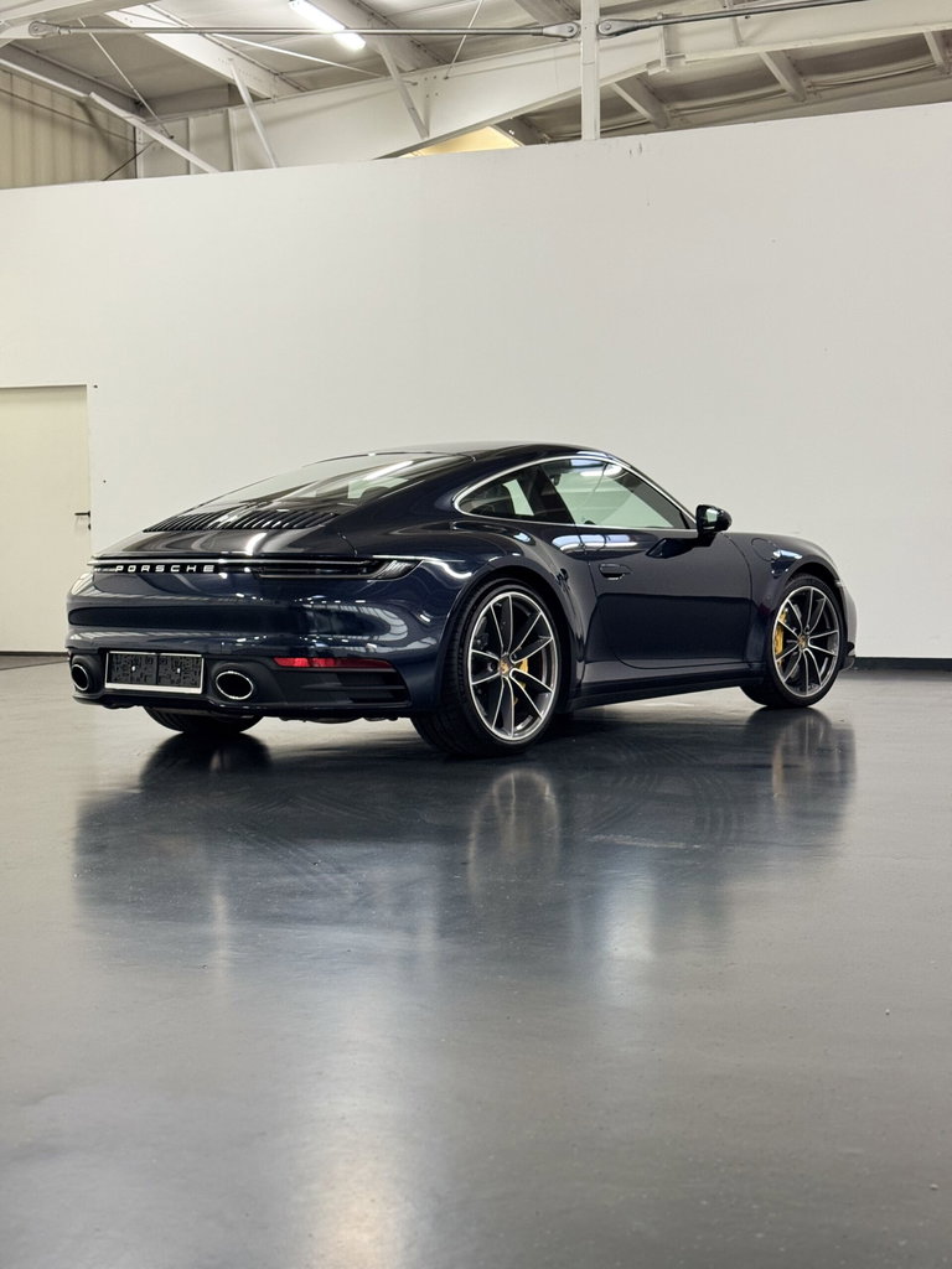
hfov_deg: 30.3
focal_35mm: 48
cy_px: 634
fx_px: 1760
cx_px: 476
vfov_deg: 39.7
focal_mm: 6.76
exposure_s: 1/50
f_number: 1.78
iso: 200
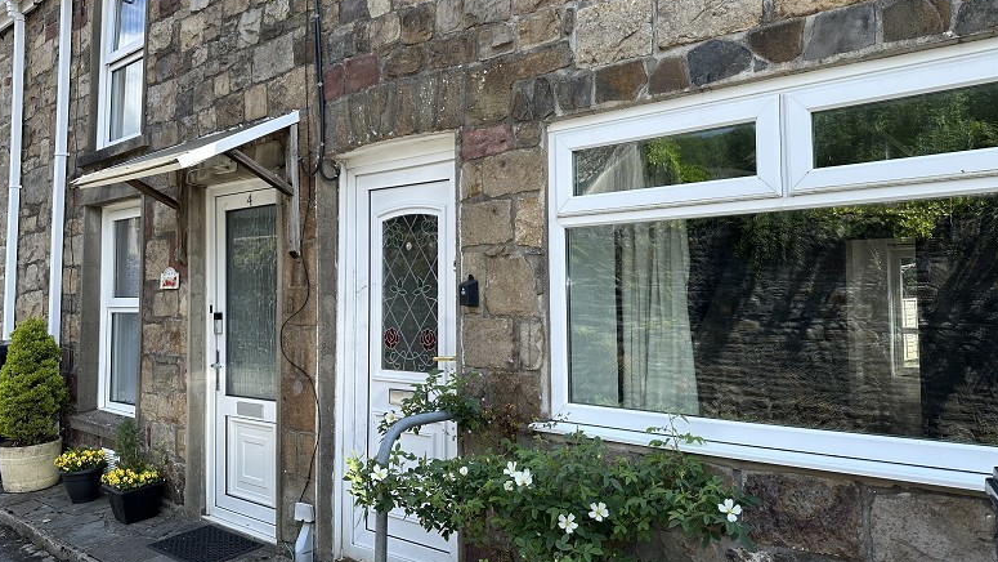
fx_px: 715
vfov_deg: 42.9
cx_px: 496
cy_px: 254
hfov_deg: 69.9
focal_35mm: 27
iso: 80
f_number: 1.78
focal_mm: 6.86
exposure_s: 1/1393
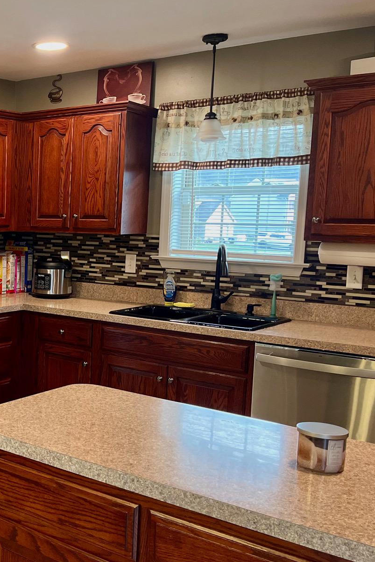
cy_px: 301
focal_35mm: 46
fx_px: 718
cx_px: -78
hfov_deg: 26.0
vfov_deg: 42.7
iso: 250
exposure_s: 1/60
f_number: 1.6
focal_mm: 5.1
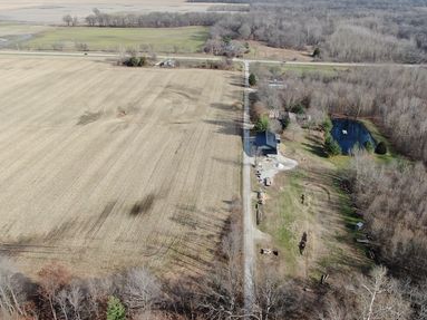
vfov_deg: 51.3
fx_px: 333
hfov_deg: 65.3
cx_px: 222
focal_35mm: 27
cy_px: 161
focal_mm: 4.39
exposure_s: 1/800
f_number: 2.8
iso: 110
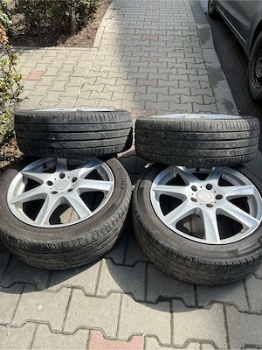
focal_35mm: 26
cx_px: 131
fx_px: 262
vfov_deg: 67.3
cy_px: 175
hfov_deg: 53.1
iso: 50
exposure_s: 1/1404
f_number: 1.6
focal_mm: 5.1
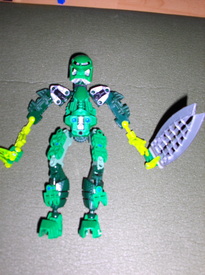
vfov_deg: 63.5
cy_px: 138
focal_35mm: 28
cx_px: 102
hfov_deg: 49.6
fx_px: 222
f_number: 2.8
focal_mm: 5.8
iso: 53
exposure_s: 1/60
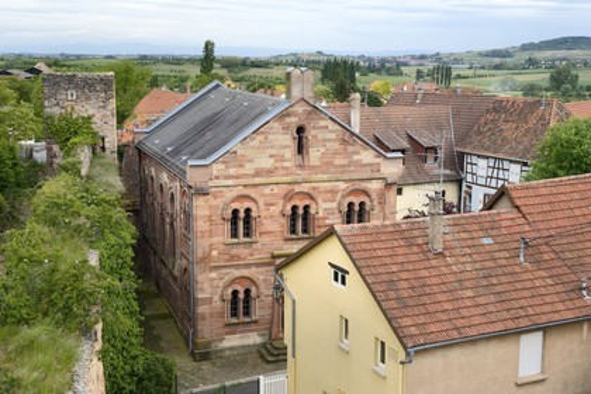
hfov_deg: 41.1
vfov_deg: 28.1
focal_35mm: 48
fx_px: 788
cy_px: 197
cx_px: 296
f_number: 10
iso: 400
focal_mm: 48
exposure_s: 1/320
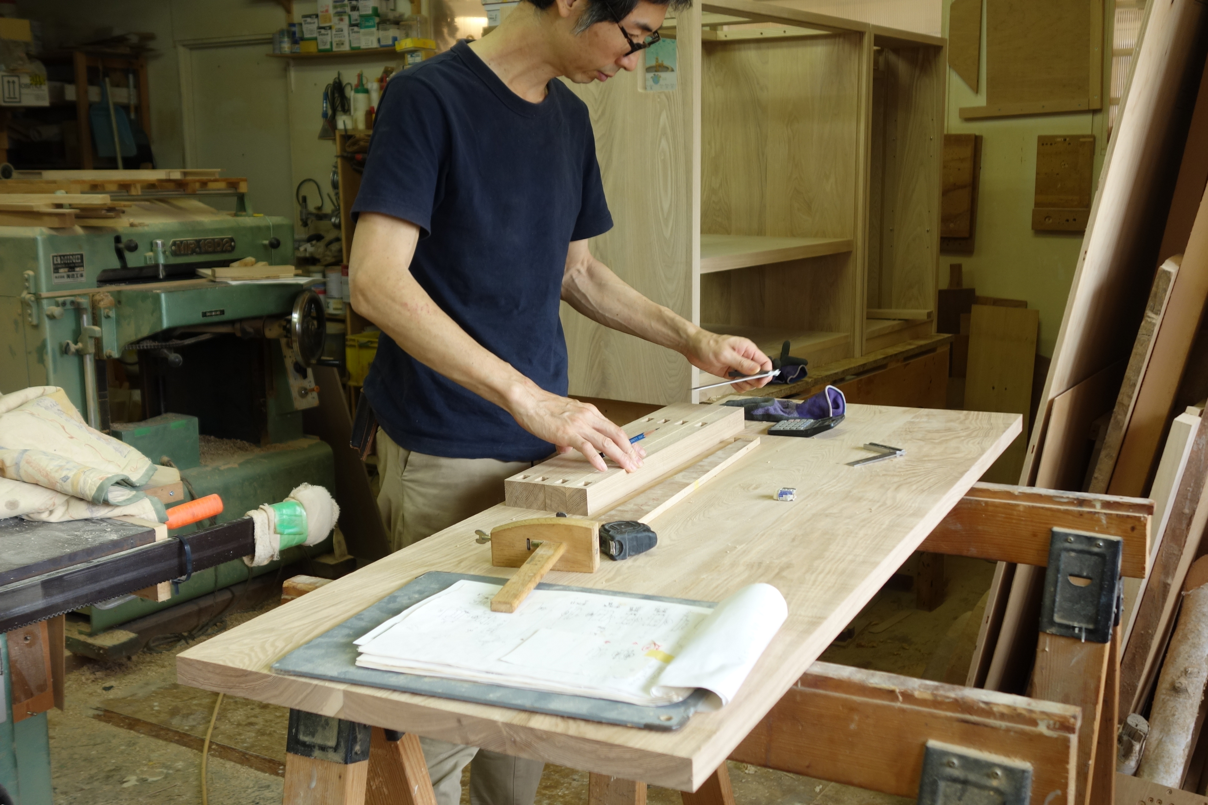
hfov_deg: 48.5
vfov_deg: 33.4
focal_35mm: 40
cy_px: 402
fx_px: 1342
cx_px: 604
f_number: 3.2
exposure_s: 1/50
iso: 160
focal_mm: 14.93
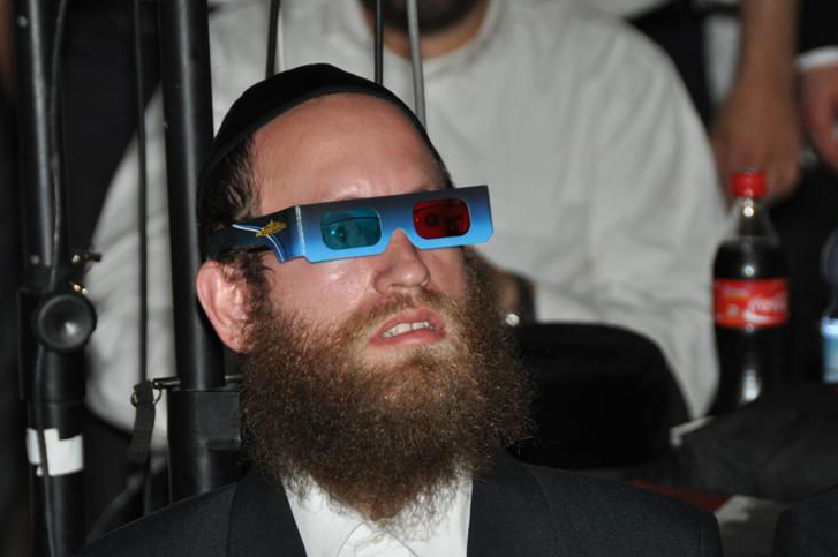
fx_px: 8347
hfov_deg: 5.7
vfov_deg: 3.8
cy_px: 314
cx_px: 403
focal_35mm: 359
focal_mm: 170
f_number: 5.6
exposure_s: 1/60
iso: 800
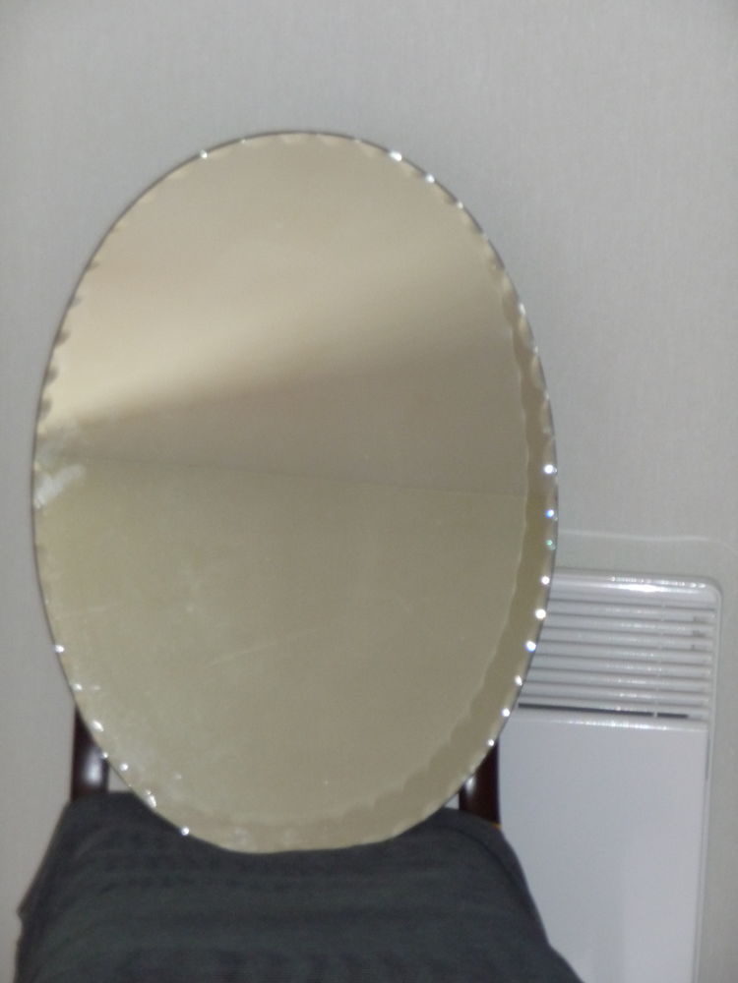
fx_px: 4832
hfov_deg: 8.7
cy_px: 492
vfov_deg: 11.6
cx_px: 369
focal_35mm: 170
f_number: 4.8
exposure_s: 1/50
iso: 320
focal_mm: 29.1
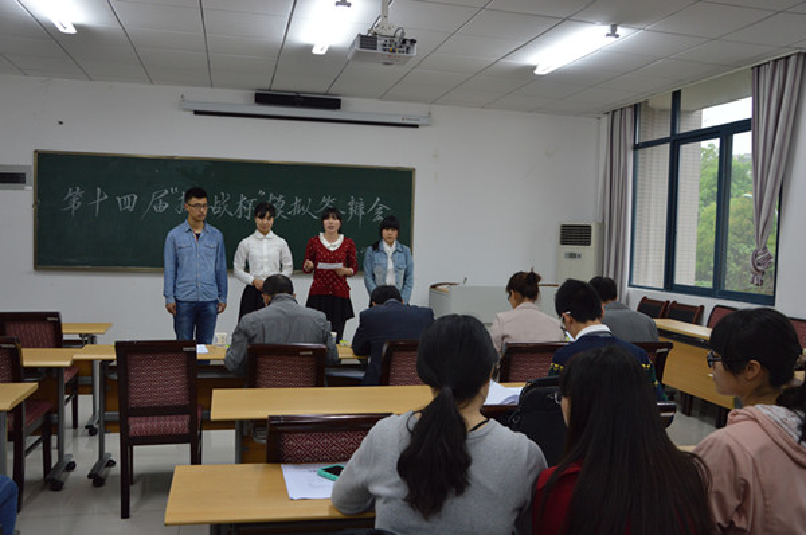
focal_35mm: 32
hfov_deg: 59.6
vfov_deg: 41.6
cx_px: 403
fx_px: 704
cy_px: 268
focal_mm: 21
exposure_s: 1/60
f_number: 4
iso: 400
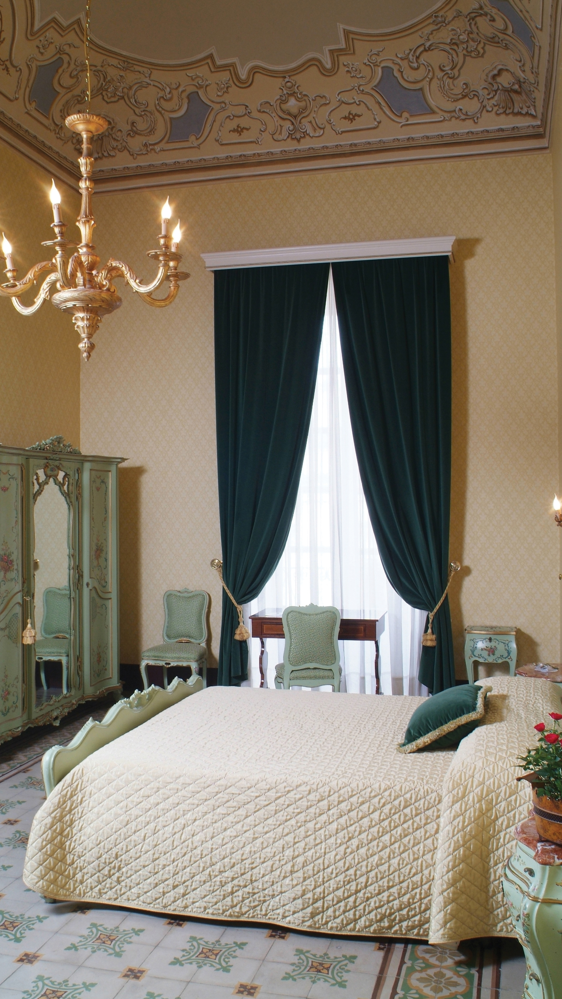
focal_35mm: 32
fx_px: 848
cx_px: 269
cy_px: 496
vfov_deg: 61.0
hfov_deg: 36.7
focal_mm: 20
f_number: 9.5
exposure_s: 1/15
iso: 400
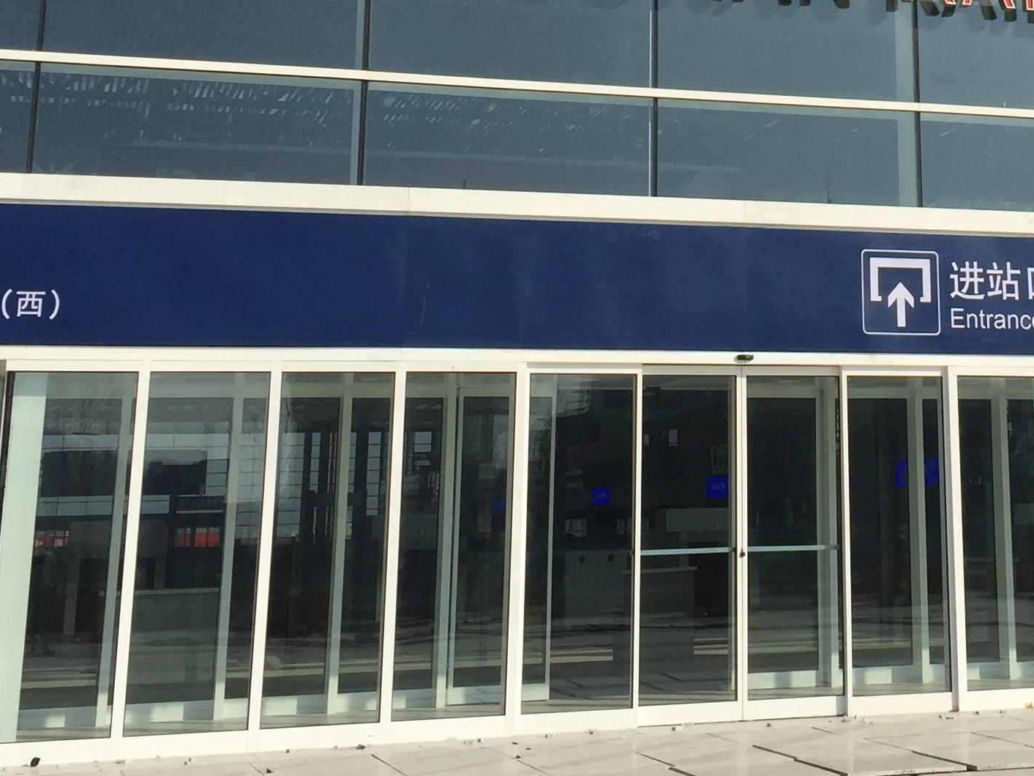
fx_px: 2001
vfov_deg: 21.3
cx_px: 817
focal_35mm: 67
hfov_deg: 28.4
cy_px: 31
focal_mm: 4.15
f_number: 2.2
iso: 32
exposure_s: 1/2825
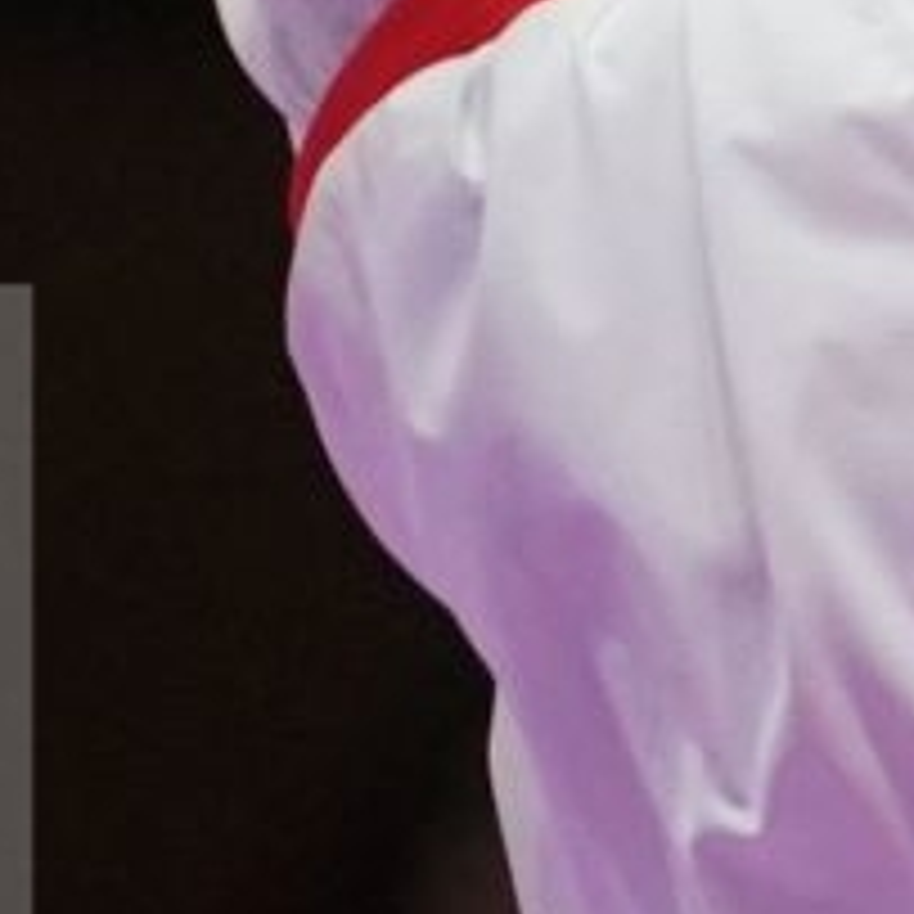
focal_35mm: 2595
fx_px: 77520
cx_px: 2665
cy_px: -905
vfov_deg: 0.7
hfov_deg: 0.7
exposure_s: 1/1000
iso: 3200
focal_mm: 230
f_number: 4
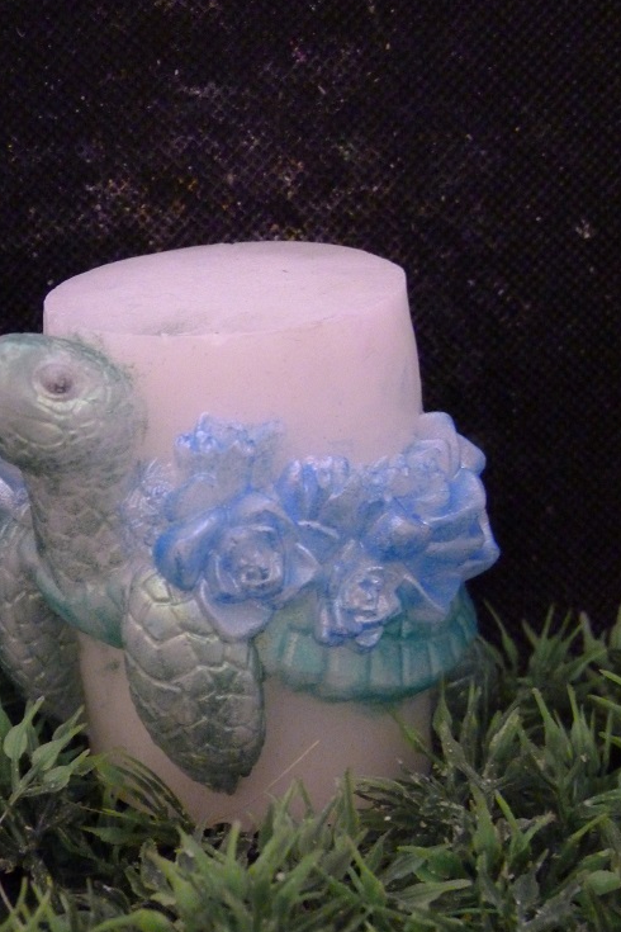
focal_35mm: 88
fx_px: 2277
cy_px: 498
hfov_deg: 15.5
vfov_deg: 23.1
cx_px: 267
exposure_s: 1/10
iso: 800
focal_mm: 12.9
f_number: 3.3
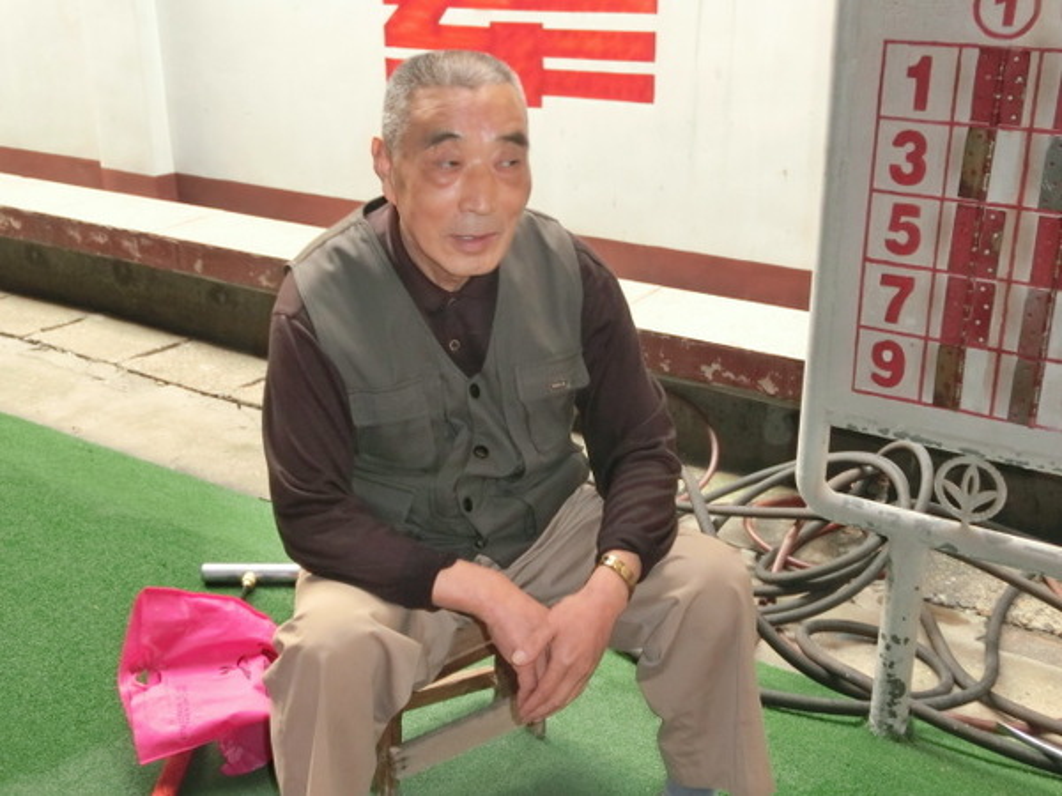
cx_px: 531
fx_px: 1227
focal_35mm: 40
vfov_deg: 36.0
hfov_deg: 46.8
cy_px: 398
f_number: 4
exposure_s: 1/100
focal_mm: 7.15
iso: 400
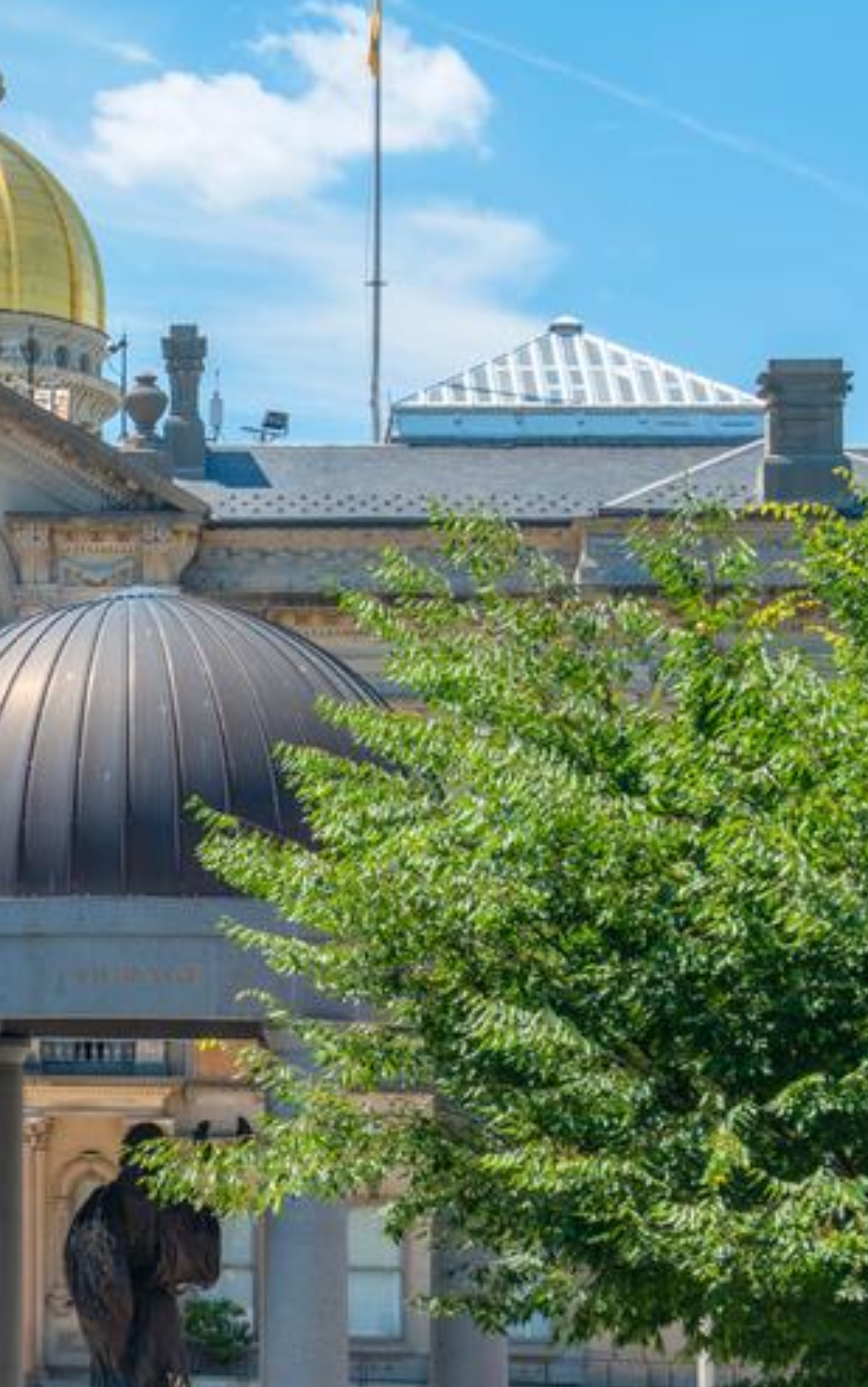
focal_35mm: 104
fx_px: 3934
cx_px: 0
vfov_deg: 20.0
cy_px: 827
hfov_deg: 12.4
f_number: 8
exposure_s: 1/200
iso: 100
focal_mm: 42
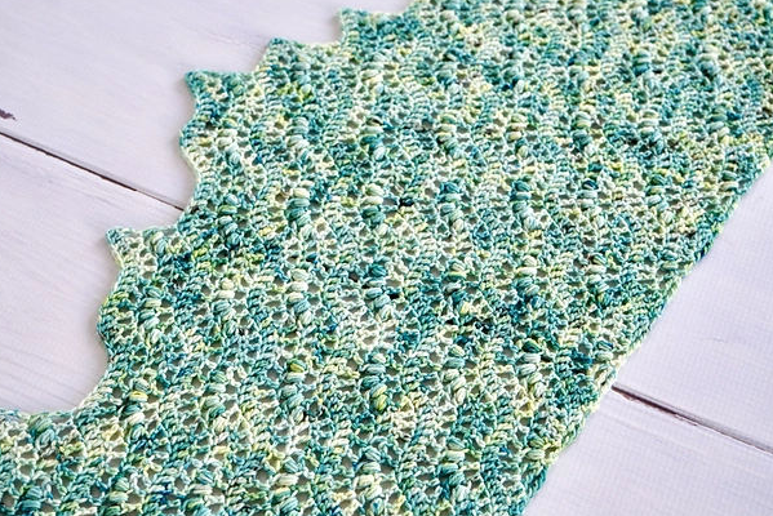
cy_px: 257
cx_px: 363
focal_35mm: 47
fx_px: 1010
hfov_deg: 41.9
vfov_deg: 28.7
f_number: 4
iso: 640
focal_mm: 29.2
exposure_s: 1/100
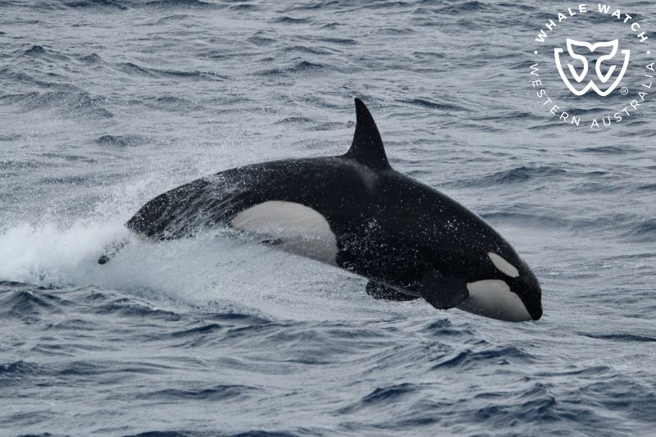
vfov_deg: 5.7
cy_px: 218
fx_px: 4372
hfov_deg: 8.6
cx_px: 328
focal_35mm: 240
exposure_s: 1/8000
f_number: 5.6
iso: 900
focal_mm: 240
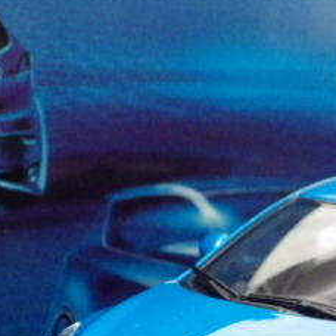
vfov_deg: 9.9
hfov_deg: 9.9
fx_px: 1933
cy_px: 320
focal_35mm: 176
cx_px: 324
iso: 1600
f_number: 4.2
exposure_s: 1/20
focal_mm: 12.8
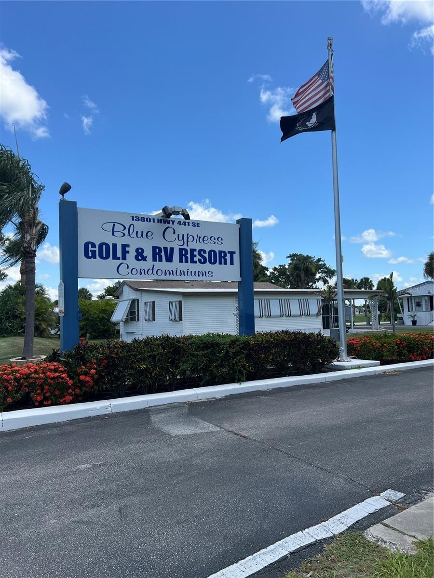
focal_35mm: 26
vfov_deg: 67.3
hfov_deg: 53.1
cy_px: 289
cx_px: 217
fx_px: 435
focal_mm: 5.7
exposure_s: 1/3356
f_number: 1.5
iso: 50
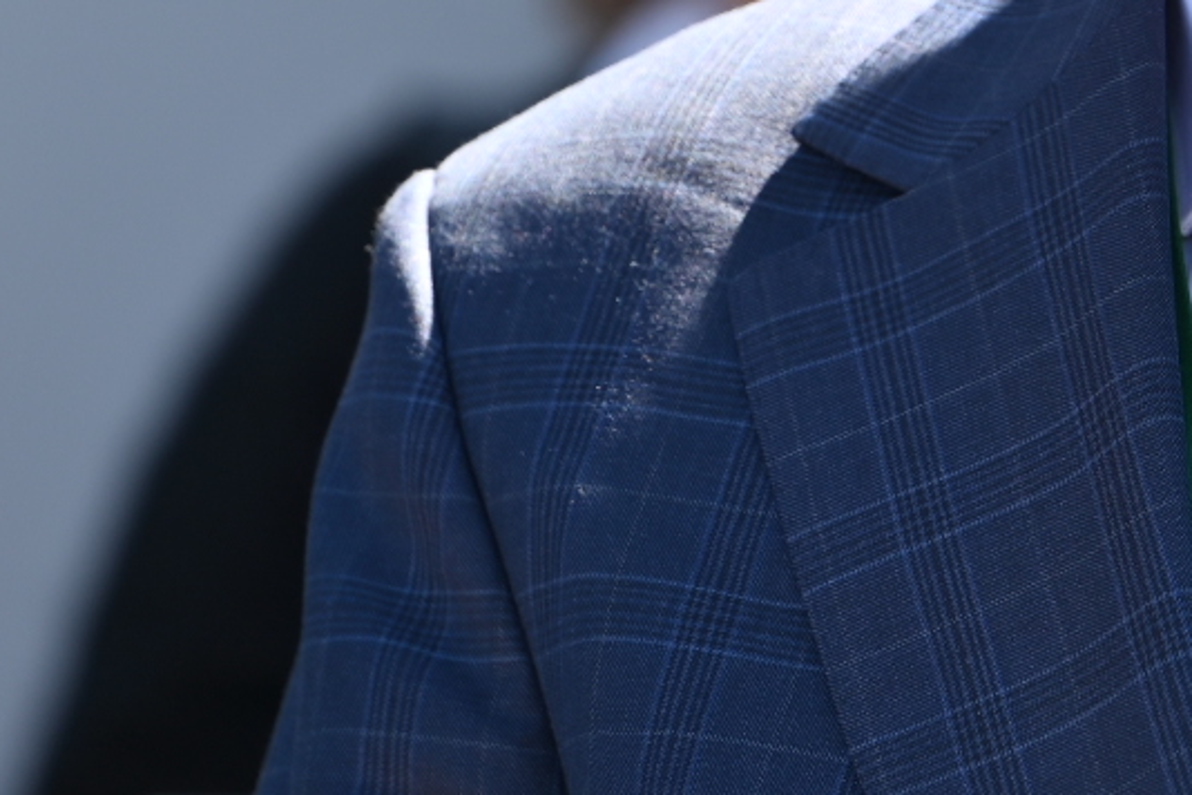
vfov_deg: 2.5
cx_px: 1422
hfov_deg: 3.8
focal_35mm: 546
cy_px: -402
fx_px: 18077
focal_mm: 180
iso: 100
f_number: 4.5
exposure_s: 1/250
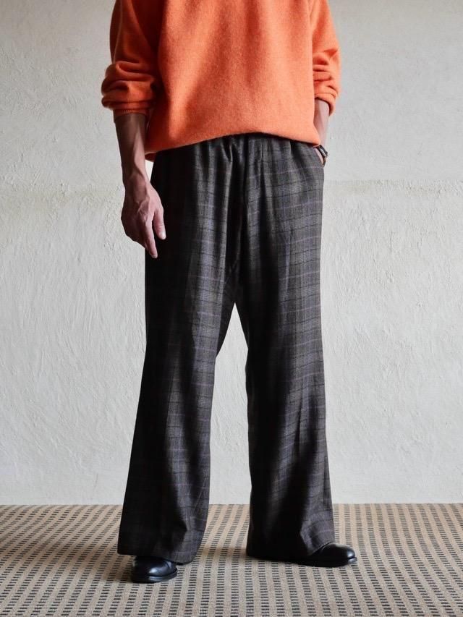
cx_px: 232
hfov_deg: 23.7
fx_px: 1105
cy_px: 308
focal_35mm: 62
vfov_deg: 31.2
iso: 640
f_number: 3.7
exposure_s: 1/80
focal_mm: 31
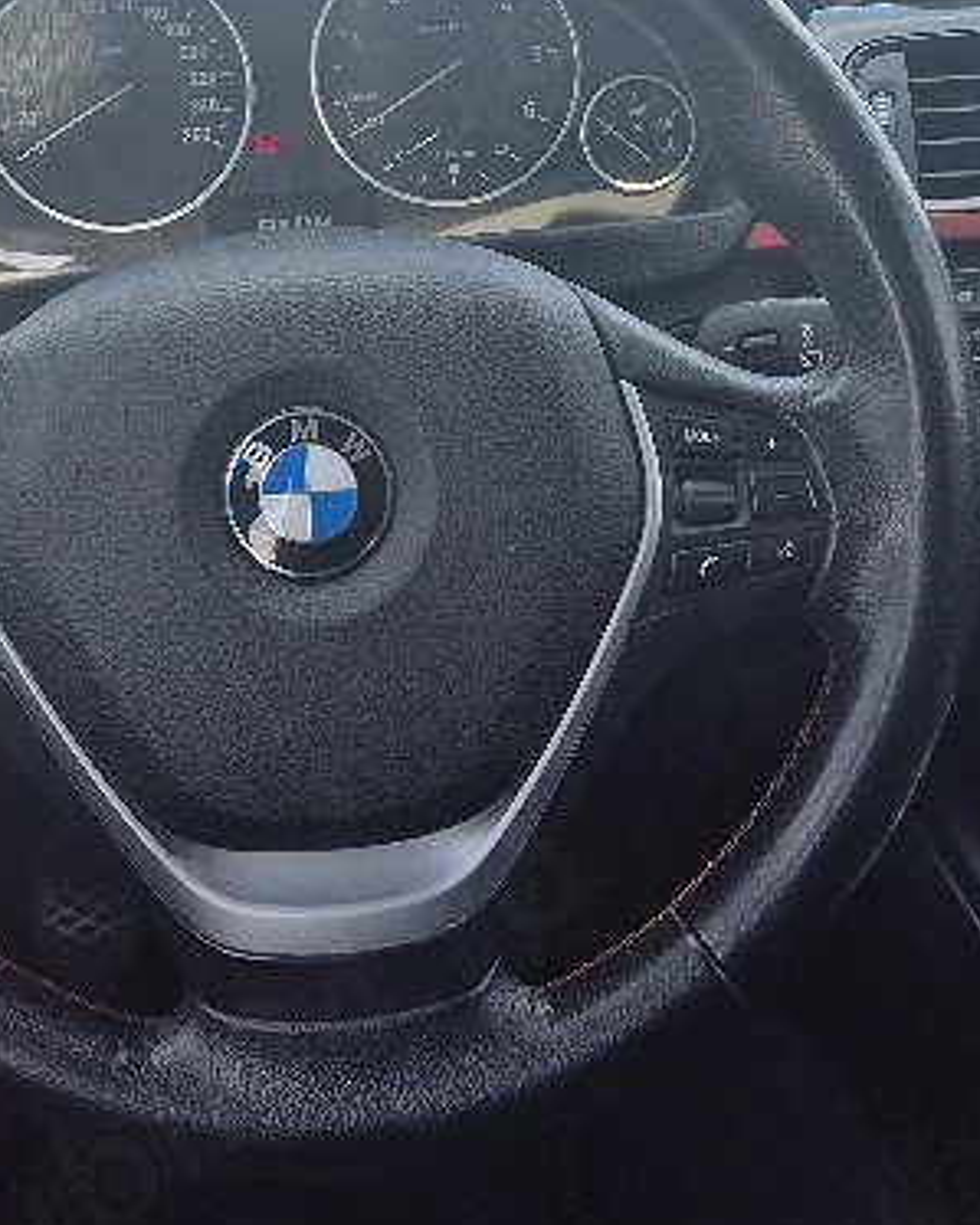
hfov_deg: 25.4
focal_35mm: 60
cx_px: 449
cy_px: 272
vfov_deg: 30.8
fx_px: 2176
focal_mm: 5.4
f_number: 1.8
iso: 25
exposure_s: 1/556
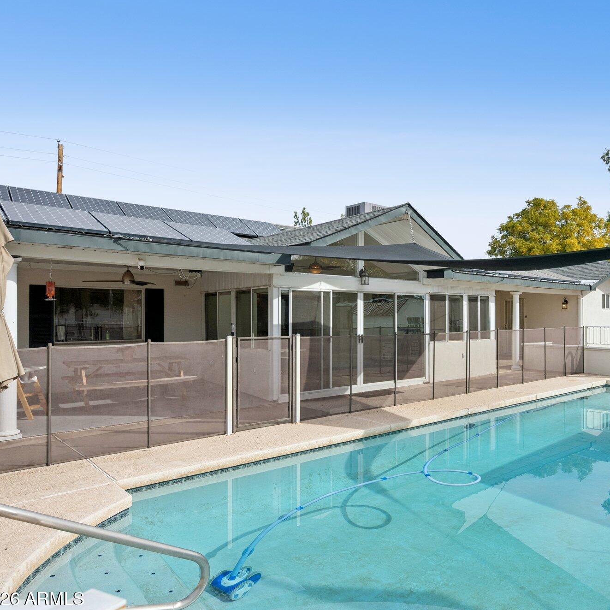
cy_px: 313
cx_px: 450
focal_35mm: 25
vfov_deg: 62.9
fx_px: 498
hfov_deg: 59.9
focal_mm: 19
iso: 320
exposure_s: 1/1250
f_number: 8
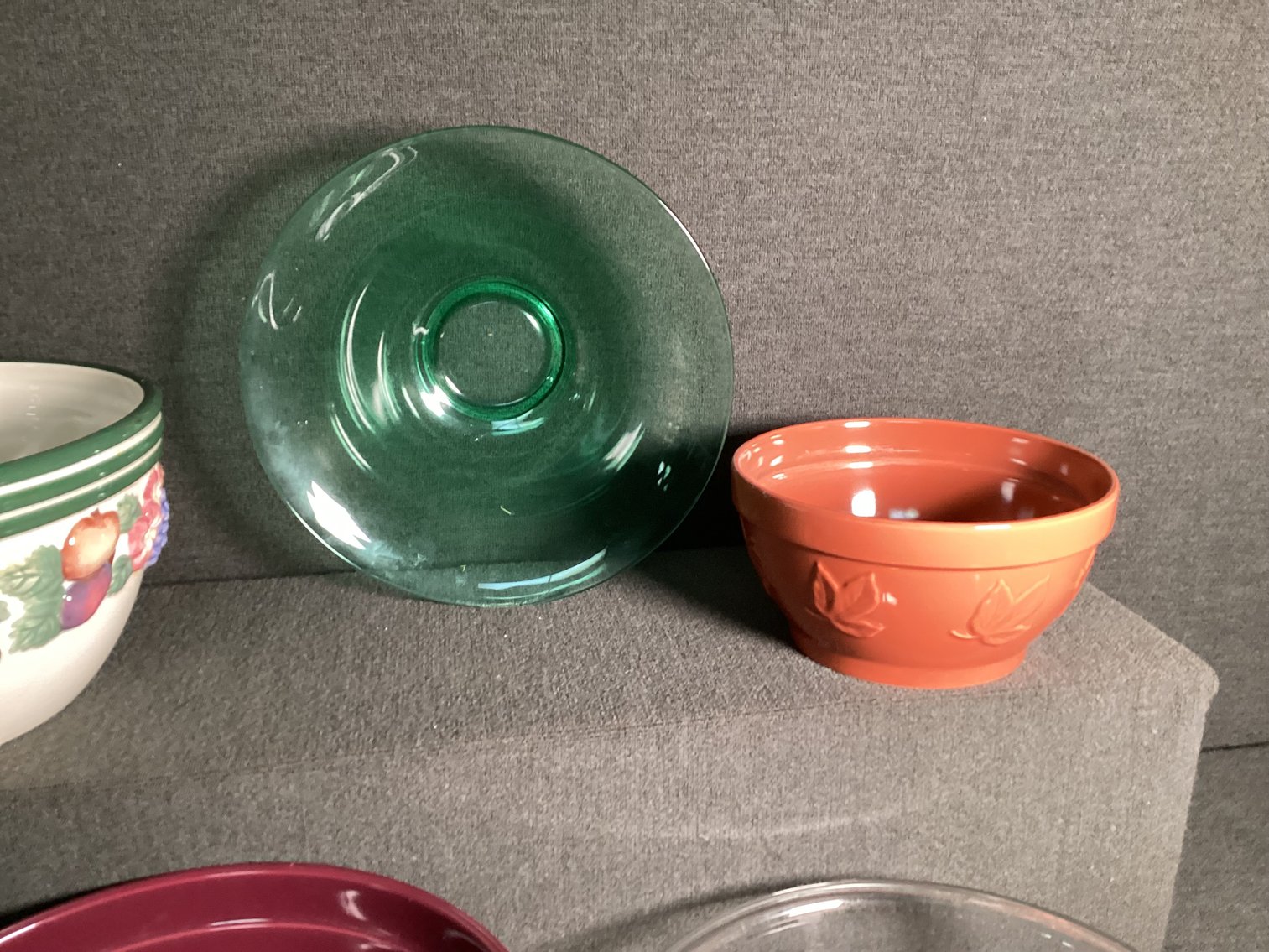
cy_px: 476
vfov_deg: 45.4
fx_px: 1137
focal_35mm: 31
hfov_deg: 58.3
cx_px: 634
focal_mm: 3.3
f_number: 2.4
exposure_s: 1/40
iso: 250
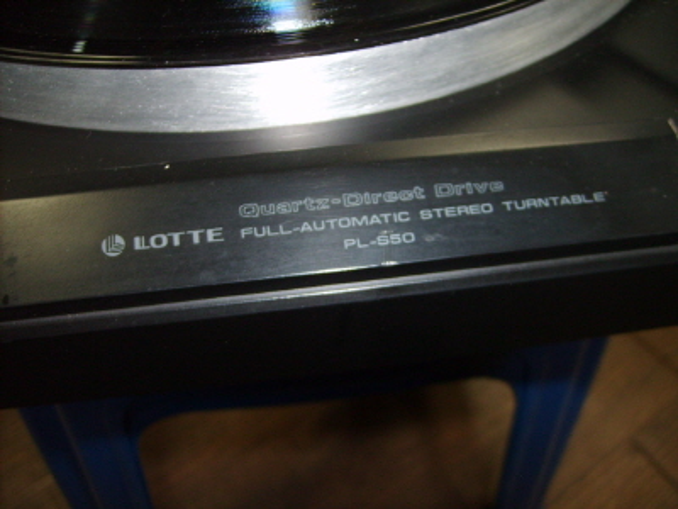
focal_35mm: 35
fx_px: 686
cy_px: 254
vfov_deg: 40.7
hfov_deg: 52.6
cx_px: 339
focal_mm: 5.8
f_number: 2.8
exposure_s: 1/30
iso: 100
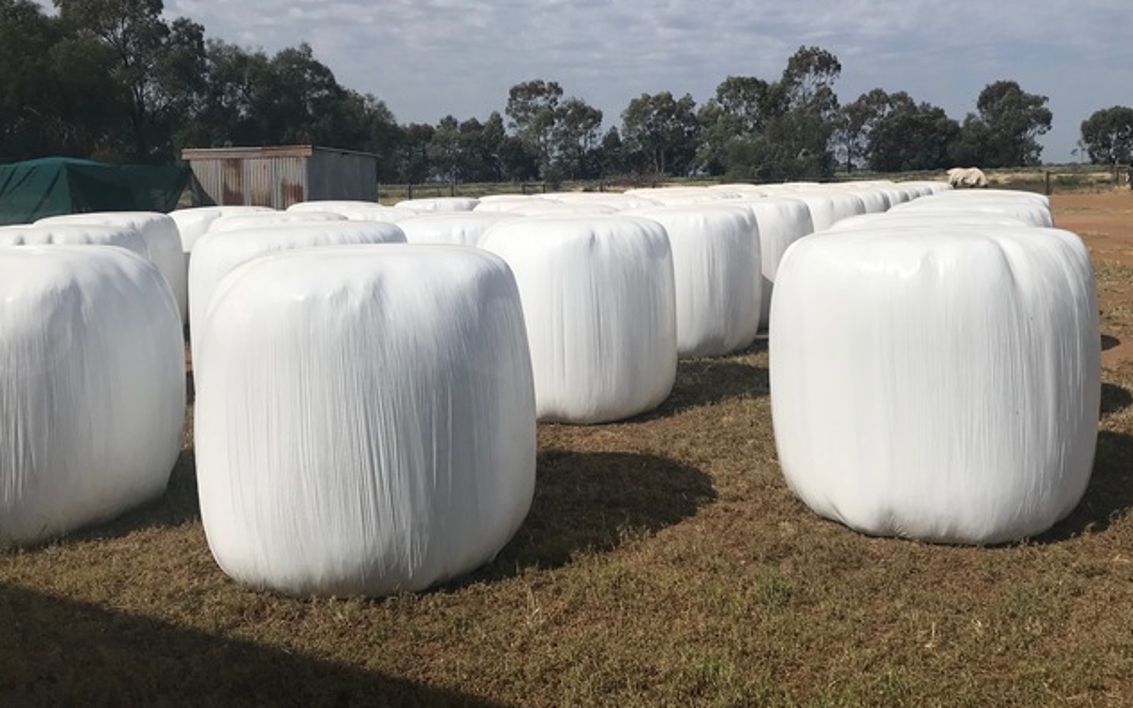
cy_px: 273
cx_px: 584
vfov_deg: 40.4
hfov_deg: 61.2
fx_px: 957
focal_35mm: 31
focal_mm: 3.99
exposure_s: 1/8000
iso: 25
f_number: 1.8
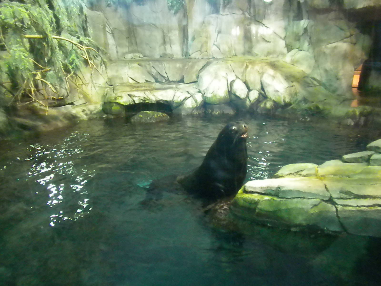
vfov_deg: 38.7
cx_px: 190
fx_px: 407
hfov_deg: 50.1
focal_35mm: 37
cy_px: 143
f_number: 3.5
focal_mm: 6.6
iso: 1961
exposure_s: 1/49.2
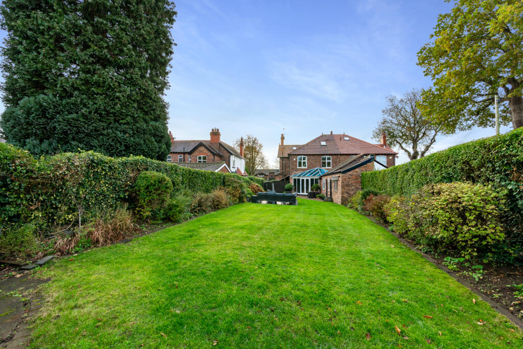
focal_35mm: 14
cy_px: 174
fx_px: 203
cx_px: 262
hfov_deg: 104.2
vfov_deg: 81.2
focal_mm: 14
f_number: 10
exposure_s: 1/100
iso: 250
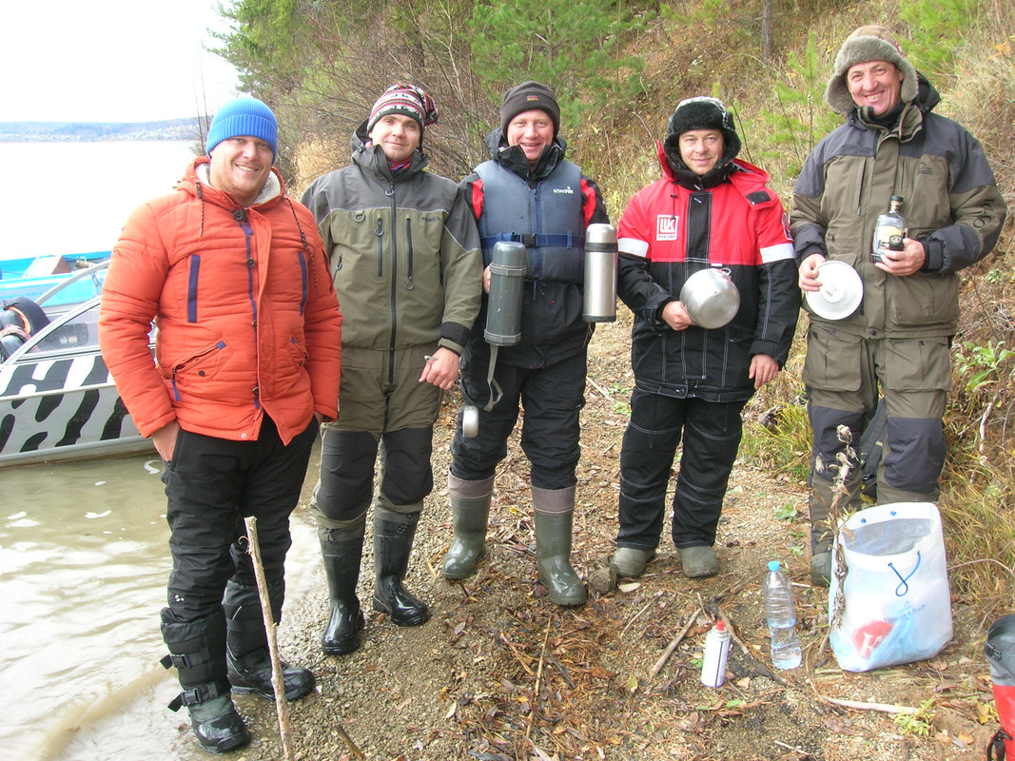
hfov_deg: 54.0
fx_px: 997
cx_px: 508
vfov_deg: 41.8
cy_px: 380
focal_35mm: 34
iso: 50
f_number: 4.9
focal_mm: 5.7
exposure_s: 1/18.4
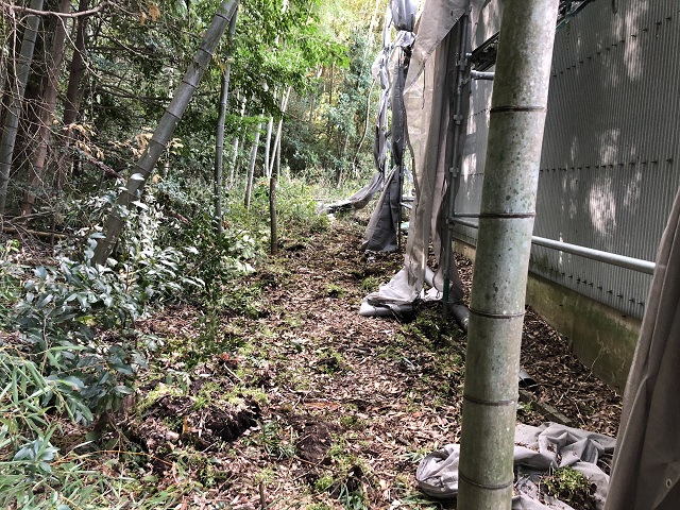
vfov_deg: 49.7
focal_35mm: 28
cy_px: 255
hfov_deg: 63.4
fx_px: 550
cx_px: 340
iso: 40
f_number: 1.8
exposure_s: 1/15
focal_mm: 3.99
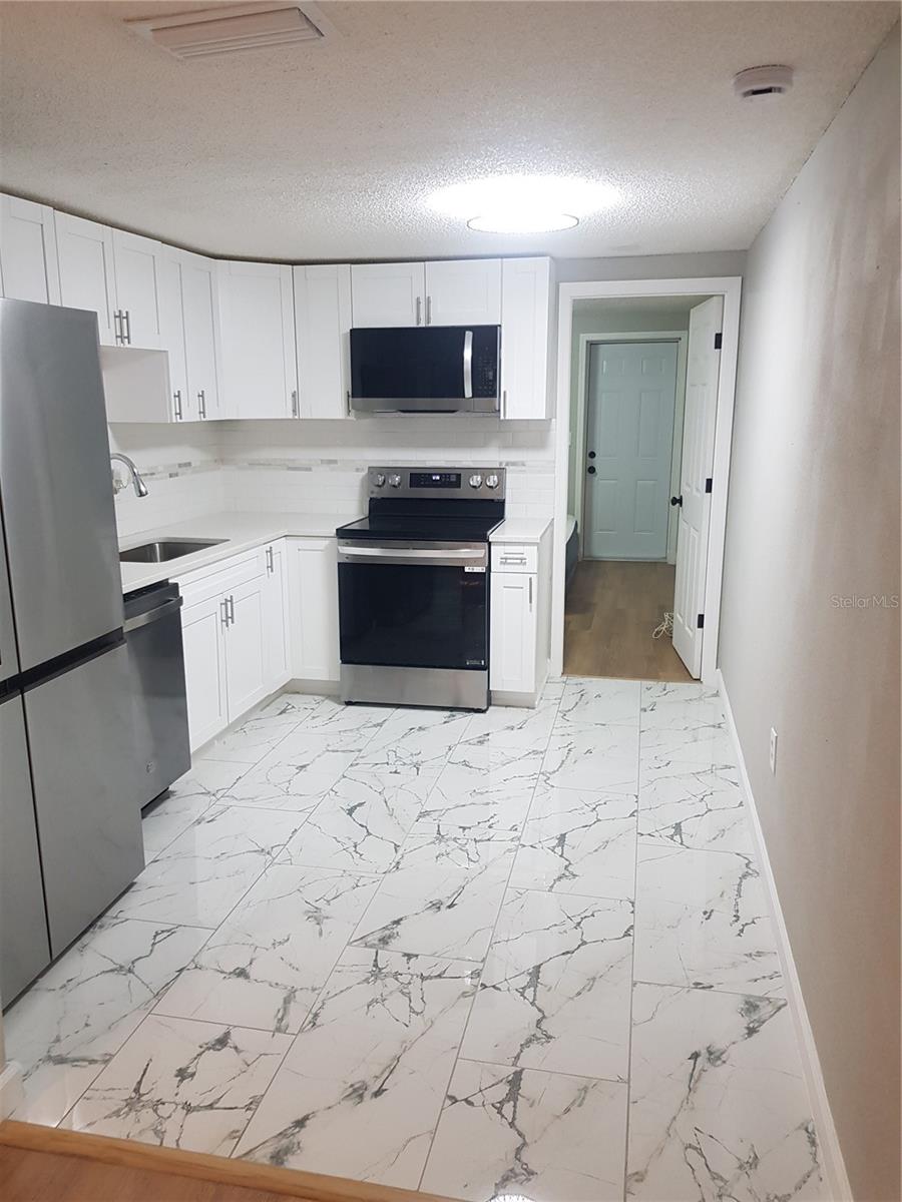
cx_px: 451
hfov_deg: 53.1
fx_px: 903
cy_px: 601
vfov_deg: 67.3
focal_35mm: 26
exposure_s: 1/30
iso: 160
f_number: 1.7
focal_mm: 4.3
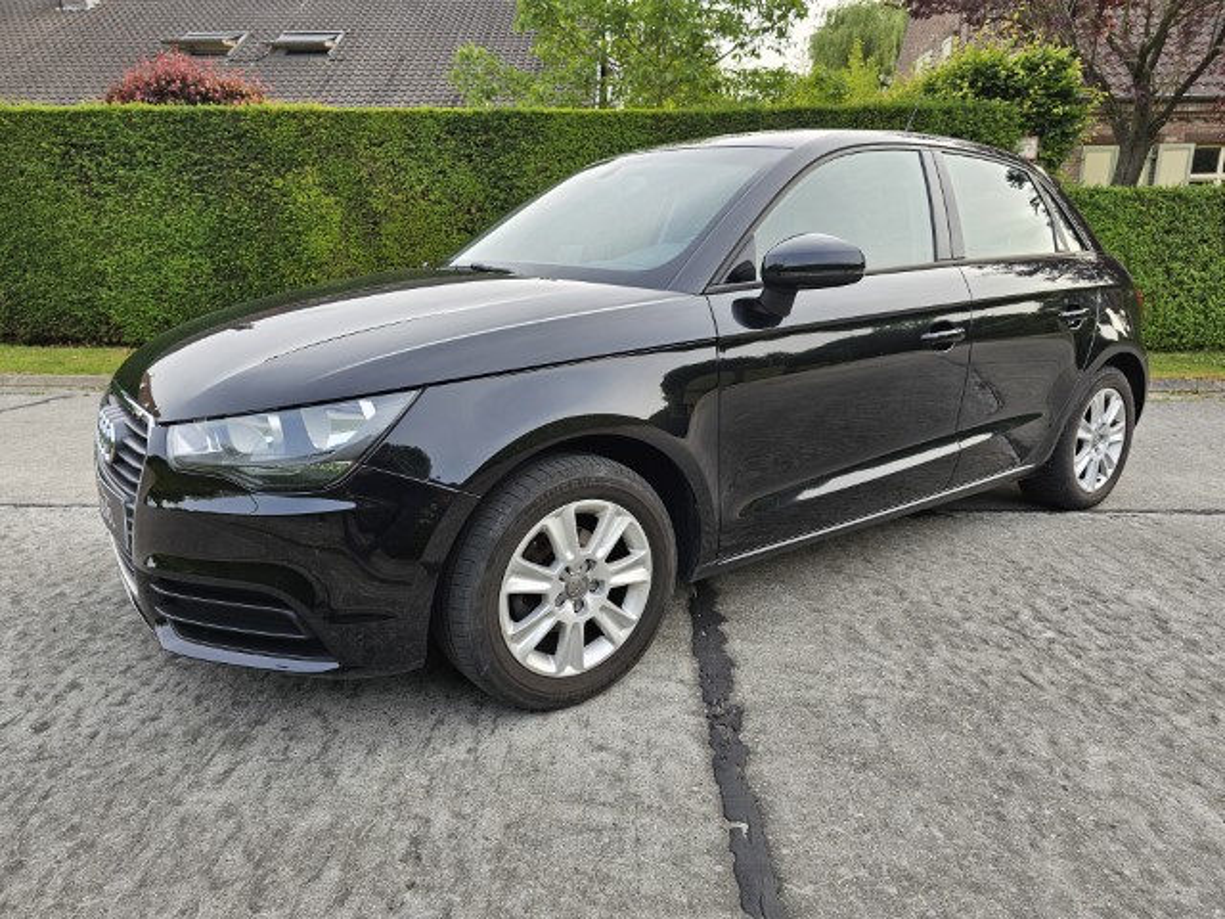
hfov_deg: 73.9
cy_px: 460
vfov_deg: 58.9
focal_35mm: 23
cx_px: 612
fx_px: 814
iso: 25
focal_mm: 6.3
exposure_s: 1/180
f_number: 1.7
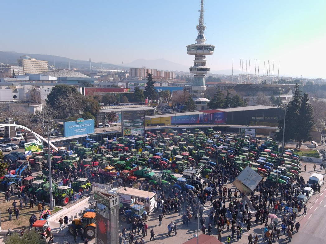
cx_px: 162
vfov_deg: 44.1
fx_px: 301
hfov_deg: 56.8
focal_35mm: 32
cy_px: 122
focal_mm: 10.57
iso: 100
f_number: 6.3
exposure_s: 1/308
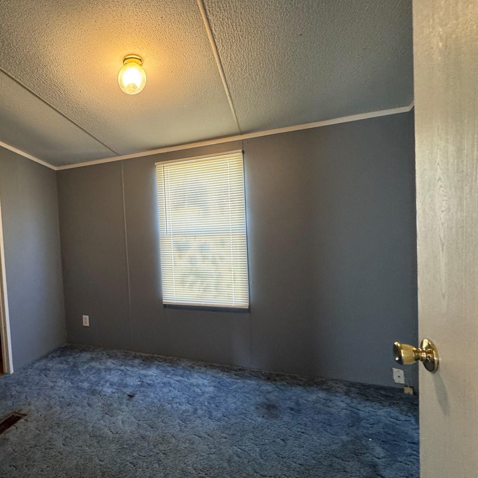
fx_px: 312
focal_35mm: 20
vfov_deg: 74.8
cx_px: 132
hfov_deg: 70.8
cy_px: 241
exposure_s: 1/60
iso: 500
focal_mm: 2.22
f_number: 2.2
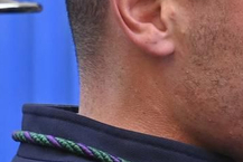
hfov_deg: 3.7
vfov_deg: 2.5
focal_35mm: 552
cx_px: 155
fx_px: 3728
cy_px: 178
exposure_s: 1/200
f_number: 4.5
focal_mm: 50
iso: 320
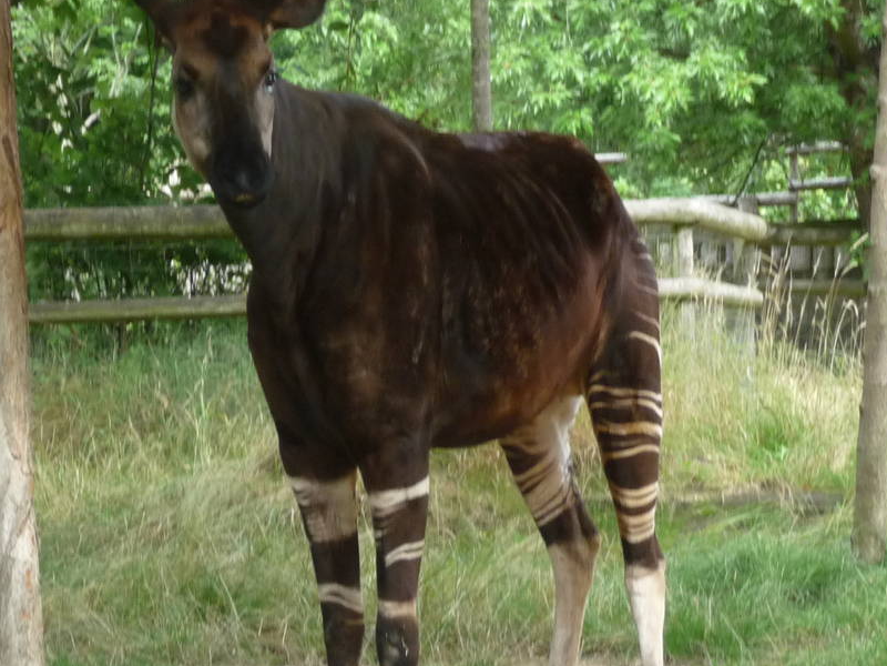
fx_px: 3690
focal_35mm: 144
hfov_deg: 13.7
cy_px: 349
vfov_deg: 10.3
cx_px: 425
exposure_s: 1/160
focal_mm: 12.2
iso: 200
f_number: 4.6
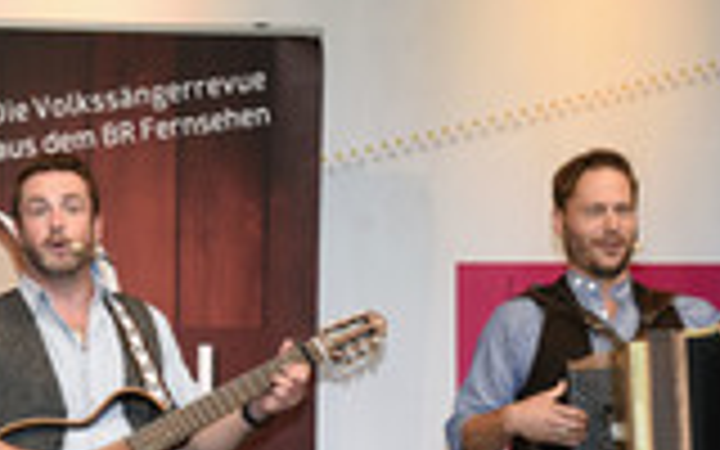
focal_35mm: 178
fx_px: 3493
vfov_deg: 7.3
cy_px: 513
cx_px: 16
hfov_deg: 11.7
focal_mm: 62
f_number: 8
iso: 1600
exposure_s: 1/160
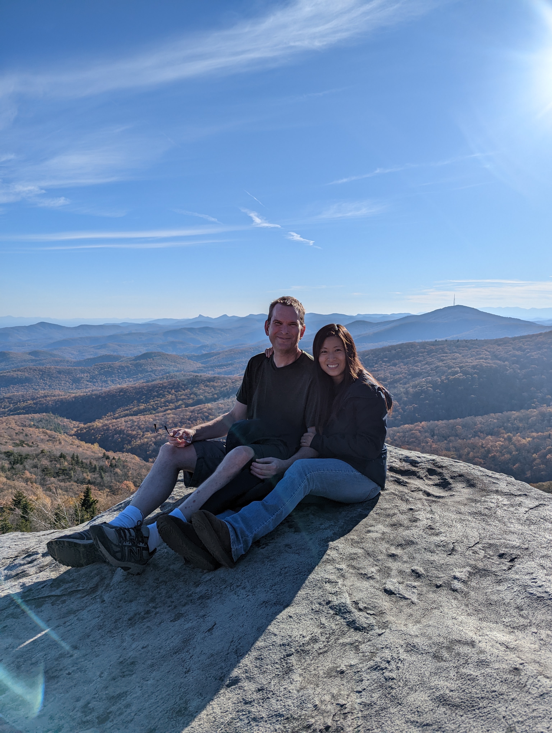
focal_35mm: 24
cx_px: 276
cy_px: 366
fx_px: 509
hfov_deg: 56.9
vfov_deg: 71.5
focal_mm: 6.81
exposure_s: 1/3650
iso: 44
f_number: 1.85
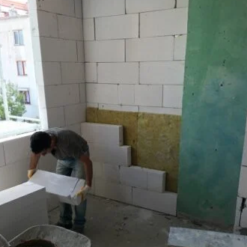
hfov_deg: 47.2
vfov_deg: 46.5
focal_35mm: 35
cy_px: 163
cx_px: 124
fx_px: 283
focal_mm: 4.15
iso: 25
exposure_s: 1/100
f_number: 2.2
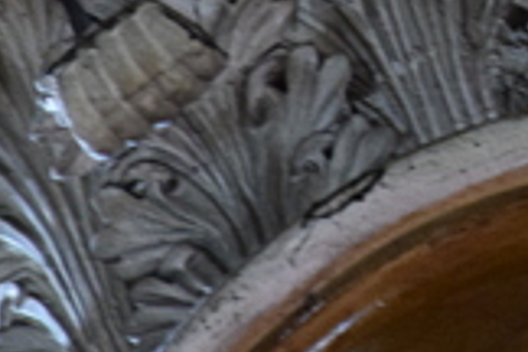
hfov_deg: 2.6
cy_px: -404
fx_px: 11387
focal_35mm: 776
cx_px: 903
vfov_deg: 1.8
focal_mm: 105
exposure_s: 1/6
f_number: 5.6
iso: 1600
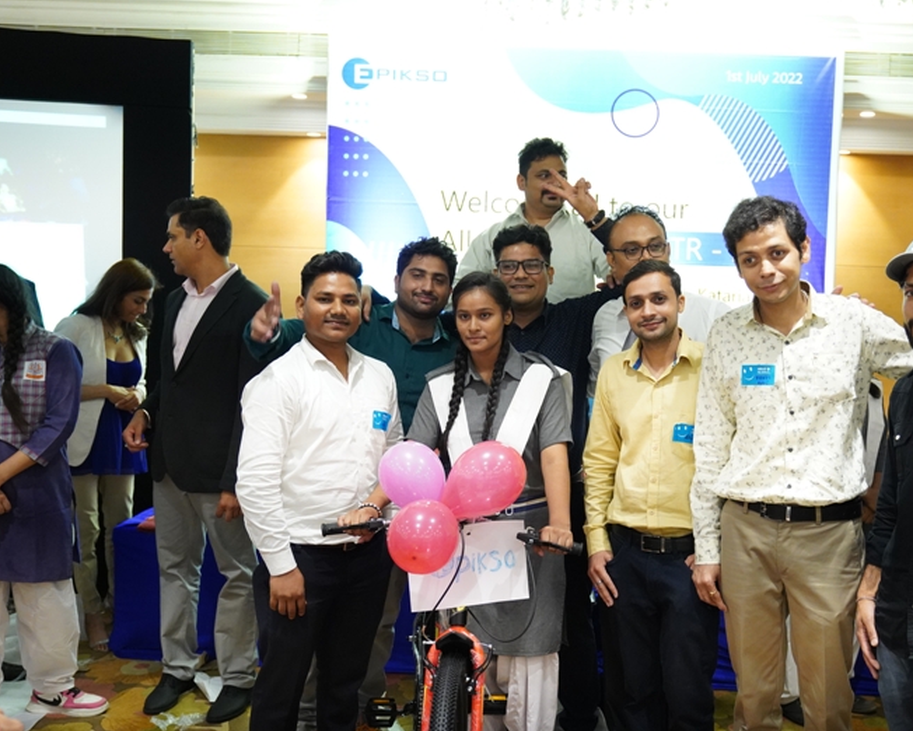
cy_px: 365
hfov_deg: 47.6
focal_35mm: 38
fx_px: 1027
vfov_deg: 39.2
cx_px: 559
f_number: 3.5
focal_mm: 33
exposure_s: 1/160
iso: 6400
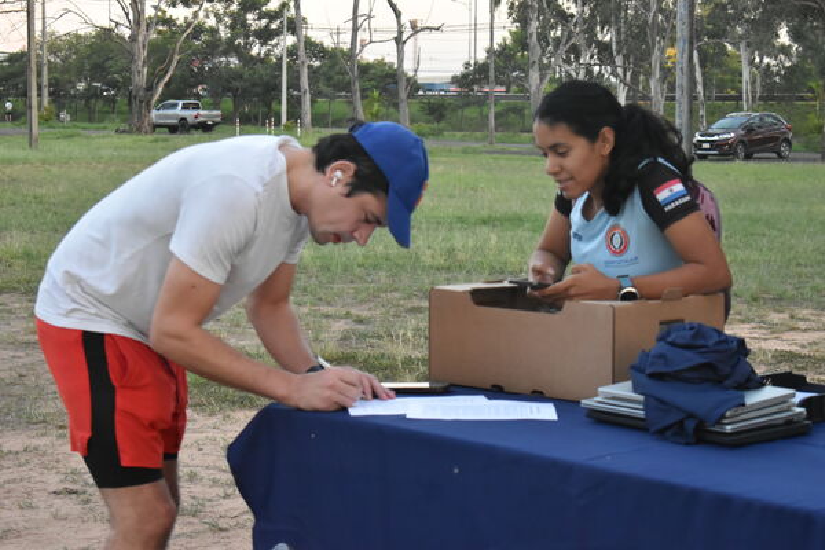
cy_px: 275
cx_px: 412
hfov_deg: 24.6
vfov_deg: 16.6
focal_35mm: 82
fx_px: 1890
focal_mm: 55
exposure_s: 1/320
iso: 3200
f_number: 5.6
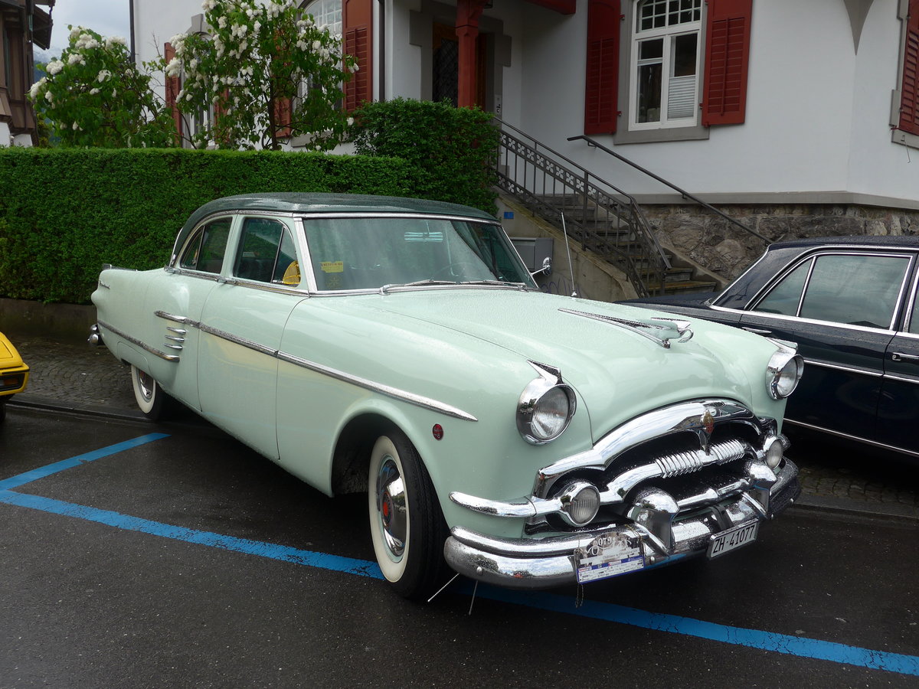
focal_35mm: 29
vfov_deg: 48.2
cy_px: 344
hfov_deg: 61.7
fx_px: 770
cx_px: 460
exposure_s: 1/800
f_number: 2.8
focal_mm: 6
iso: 80
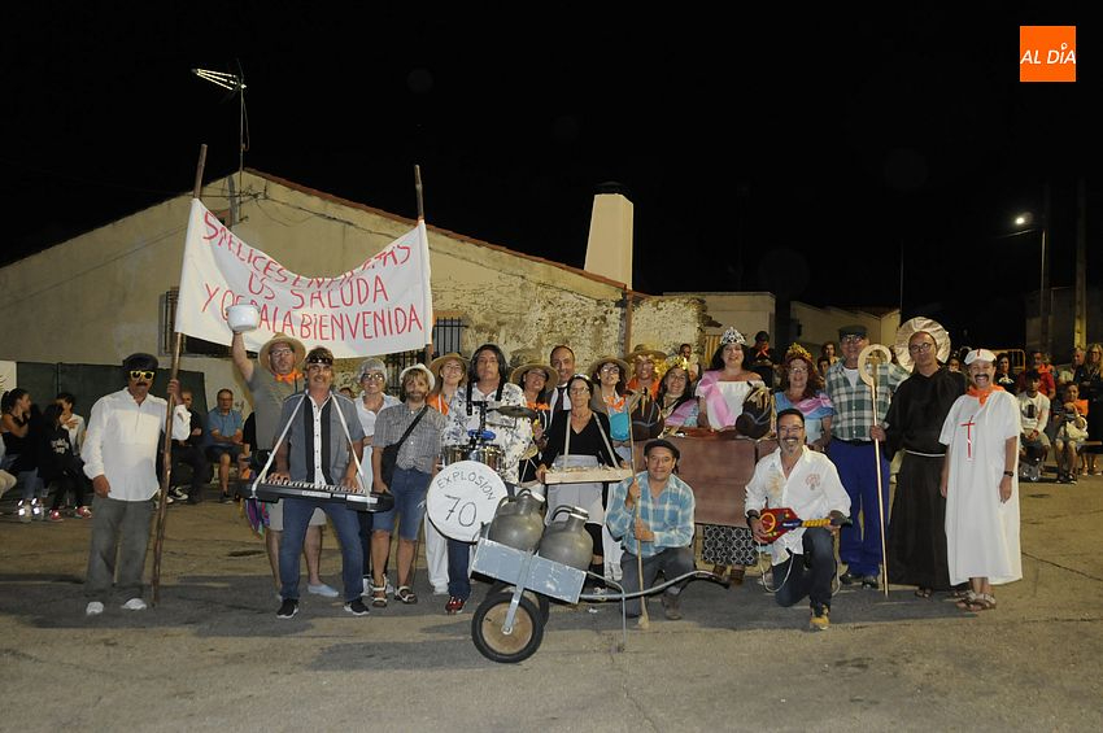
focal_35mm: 39
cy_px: 366
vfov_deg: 34.1
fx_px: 1194
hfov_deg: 49.6
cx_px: 552
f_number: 3.5
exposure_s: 1/40
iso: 1250
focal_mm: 26
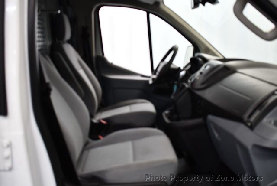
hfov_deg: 53.1
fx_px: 277
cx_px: 138
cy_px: 93
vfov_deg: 37.0
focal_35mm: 36
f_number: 3.5
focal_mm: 18
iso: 1000
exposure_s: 1/125
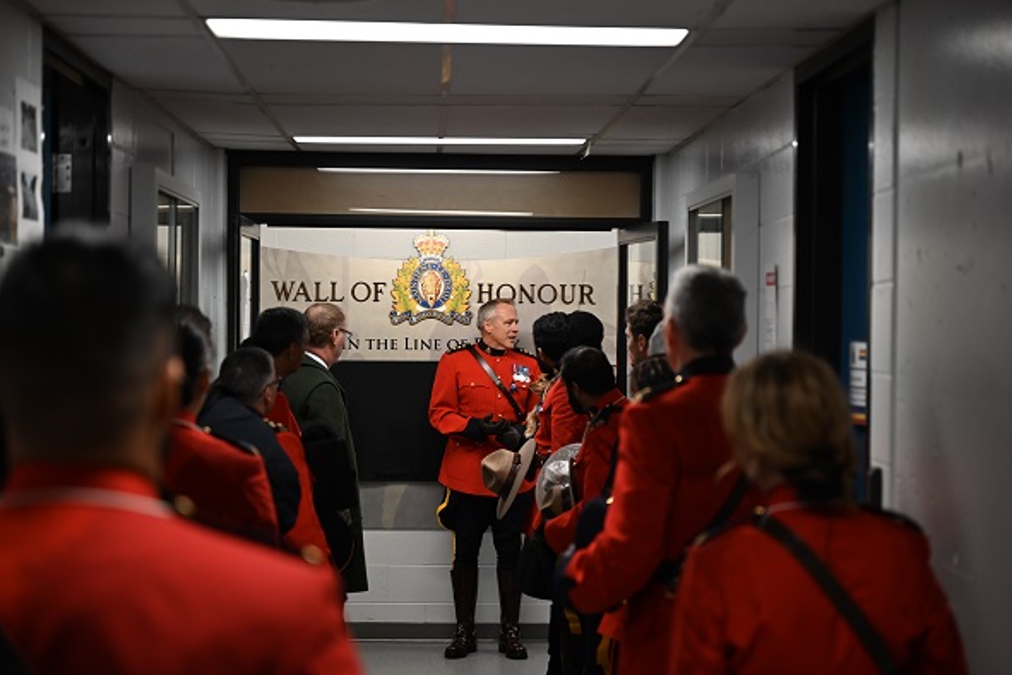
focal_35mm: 68
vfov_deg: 20.0
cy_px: 336
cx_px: 510
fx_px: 1911
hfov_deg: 29.7
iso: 720
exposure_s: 1/125
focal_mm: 67
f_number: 2.8
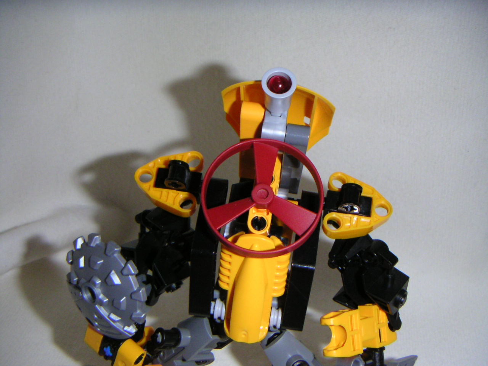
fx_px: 522
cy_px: 183
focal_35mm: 37
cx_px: 244
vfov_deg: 38.7
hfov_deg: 50.1
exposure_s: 1/45
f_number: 6.7
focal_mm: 4.8
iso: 200
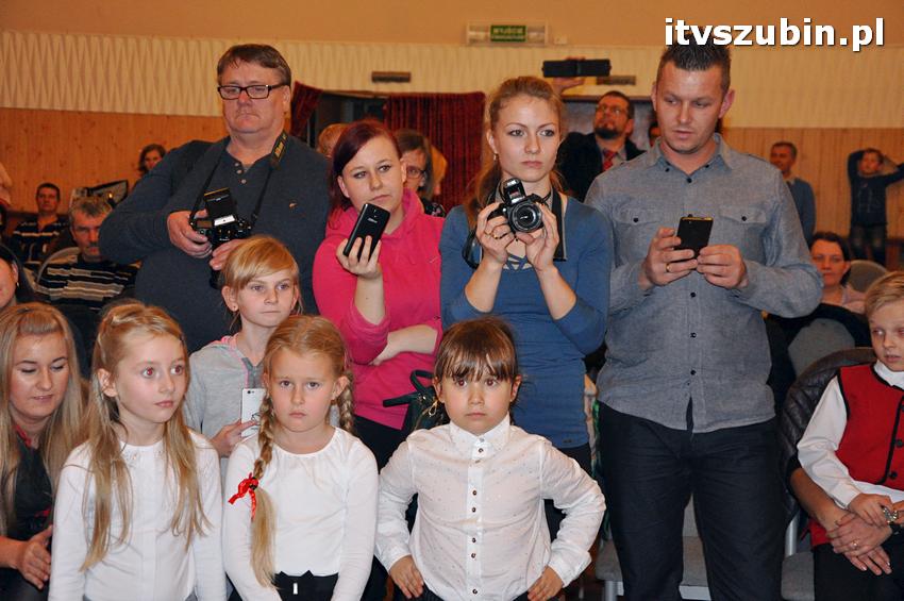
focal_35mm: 63
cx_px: 452
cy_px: 300
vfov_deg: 21.5
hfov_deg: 31.9
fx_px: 1580
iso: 2000
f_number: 5
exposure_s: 1/60
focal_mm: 42
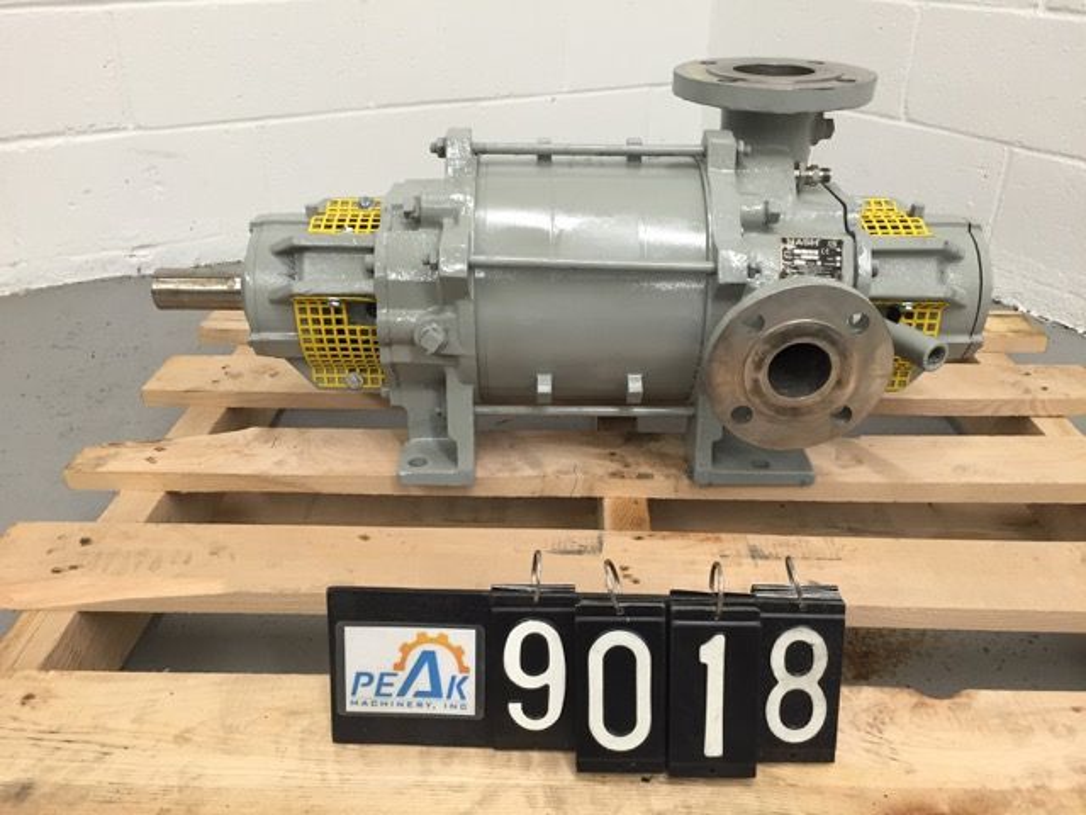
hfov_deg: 61.7
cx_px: 543
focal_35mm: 29
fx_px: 910
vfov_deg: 48.2
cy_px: 408
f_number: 2.2
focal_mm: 4.15
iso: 100
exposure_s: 1/30
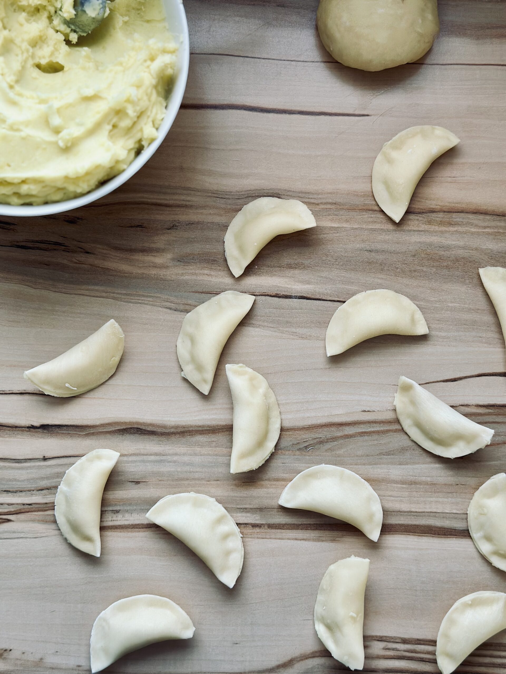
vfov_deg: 39.7
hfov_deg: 30.3
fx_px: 936
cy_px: 337
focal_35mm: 48
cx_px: 253
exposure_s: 1/112
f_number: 1.78
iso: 125
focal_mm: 6.86
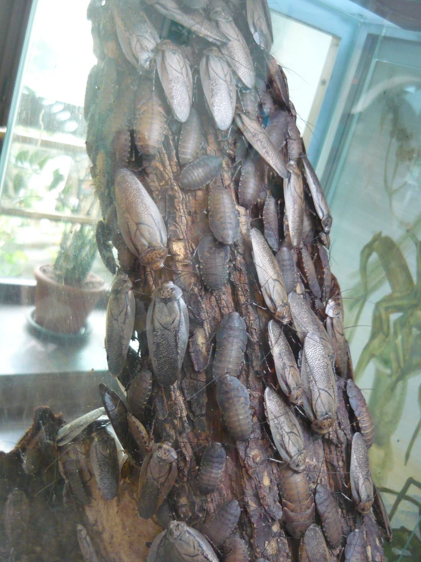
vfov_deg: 51.3
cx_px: 217
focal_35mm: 36
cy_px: 259
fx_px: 584
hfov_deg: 39.6
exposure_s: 1/20
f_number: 2.8
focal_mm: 5.5
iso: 400
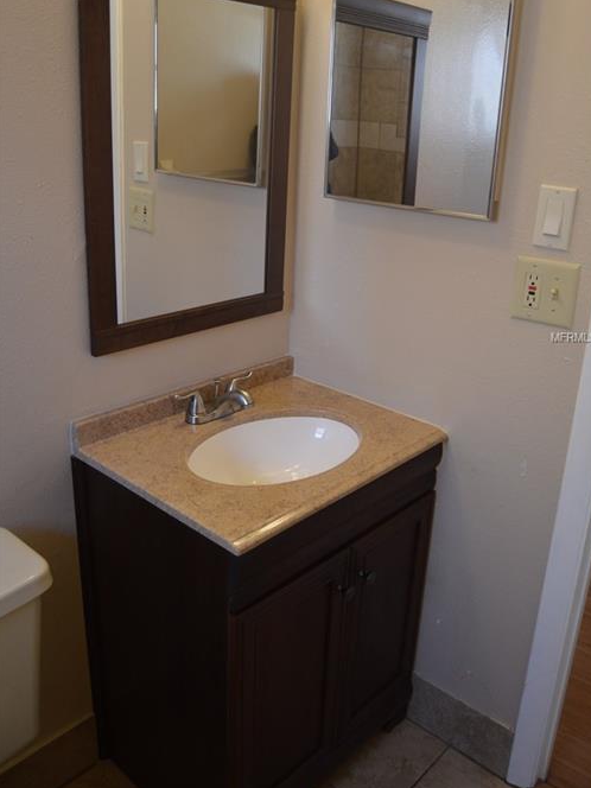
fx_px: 683
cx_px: 299
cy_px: 338
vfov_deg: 59.7
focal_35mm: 30
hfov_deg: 46.8
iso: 400
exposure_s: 1/60
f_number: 3.5
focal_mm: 18
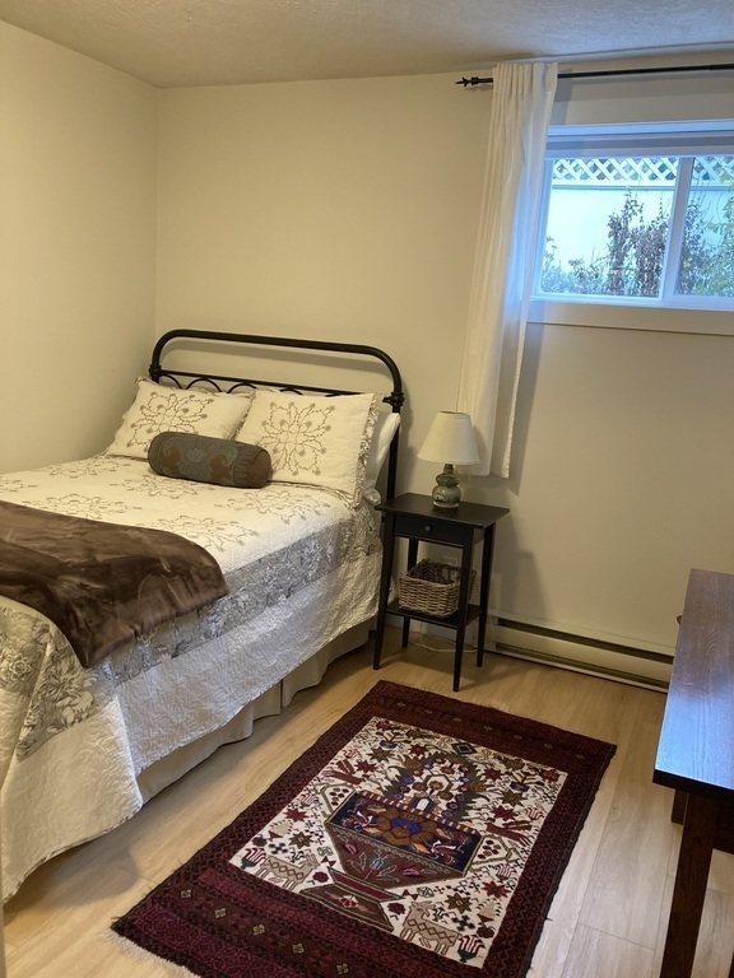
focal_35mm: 28
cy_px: 489
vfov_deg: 63.4
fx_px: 792
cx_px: 367
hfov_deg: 49.7
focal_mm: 3.99
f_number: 1.8
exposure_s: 1/60
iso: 200
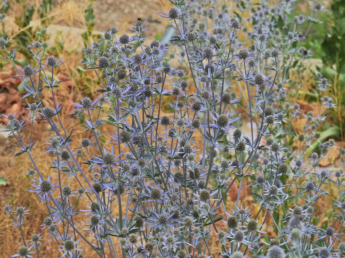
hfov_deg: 11.6
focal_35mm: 170
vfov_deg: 8.7
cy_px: 129
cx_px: 172
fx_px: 1694
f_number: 4.5
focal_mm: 30.3
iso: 100
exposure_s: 1/250
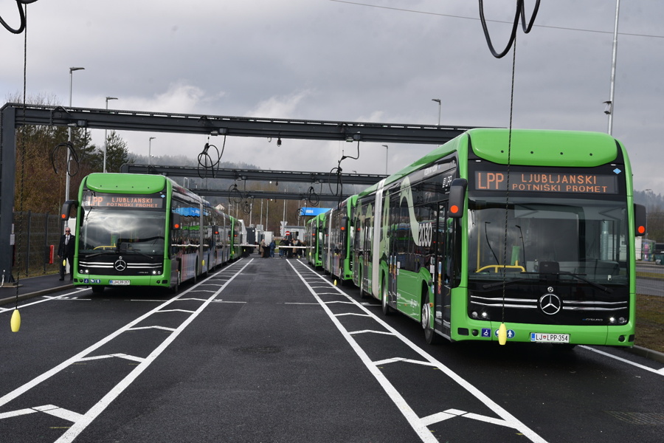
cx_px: 332
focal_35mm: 50
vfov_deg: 27.0
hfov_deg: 39.6
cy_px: 222
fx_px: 922
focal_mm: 50
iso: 200
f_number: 8
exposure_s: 1/250
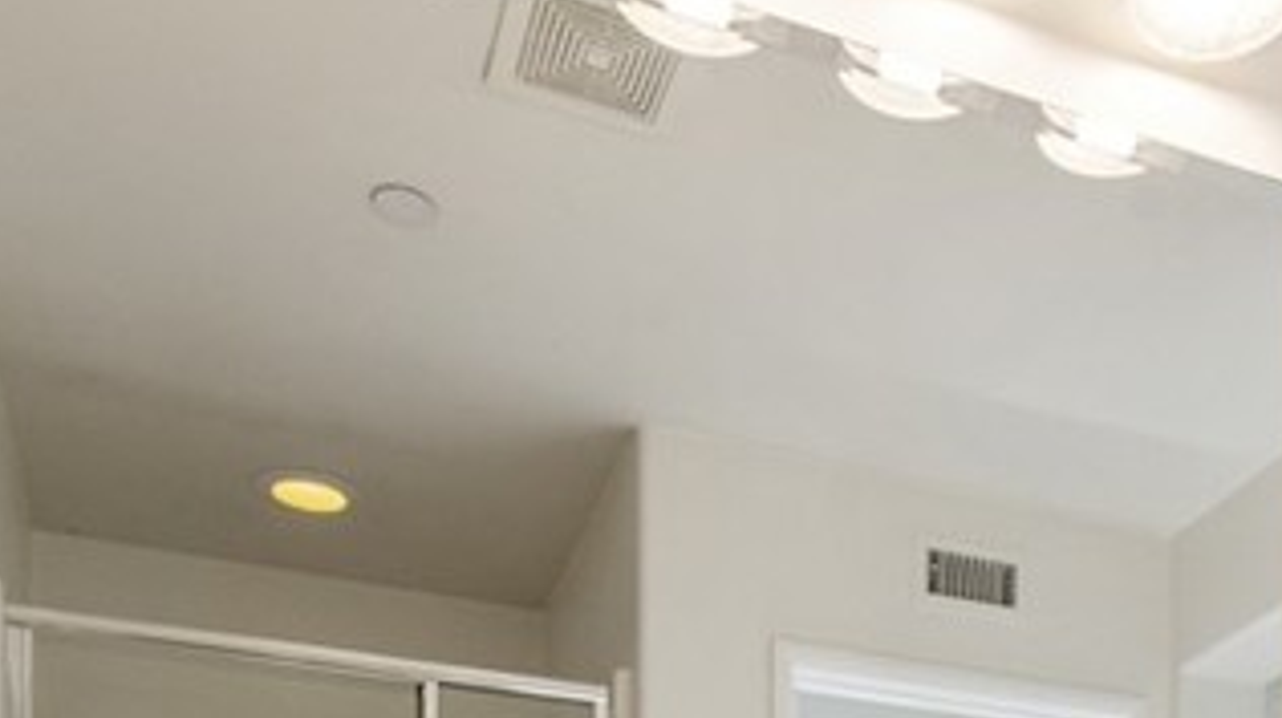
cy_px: 1300
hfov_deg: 39.2
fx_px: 1732
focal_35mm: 51
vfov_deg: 18.3
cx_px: 1006
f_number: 7.1
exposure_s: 1/200
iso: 400
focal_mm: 15
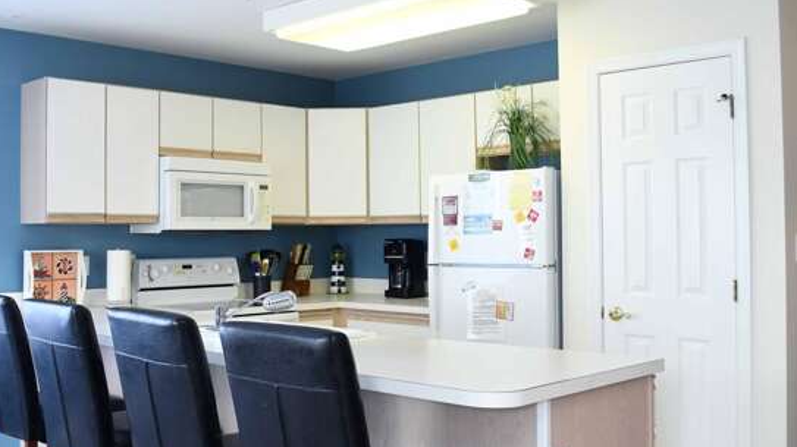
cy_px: 228
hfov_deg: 49.9
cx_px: 291
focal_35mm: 40
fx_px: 845
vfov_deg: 29.7
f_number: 4
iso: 1250
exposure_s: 1/125
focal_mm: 18
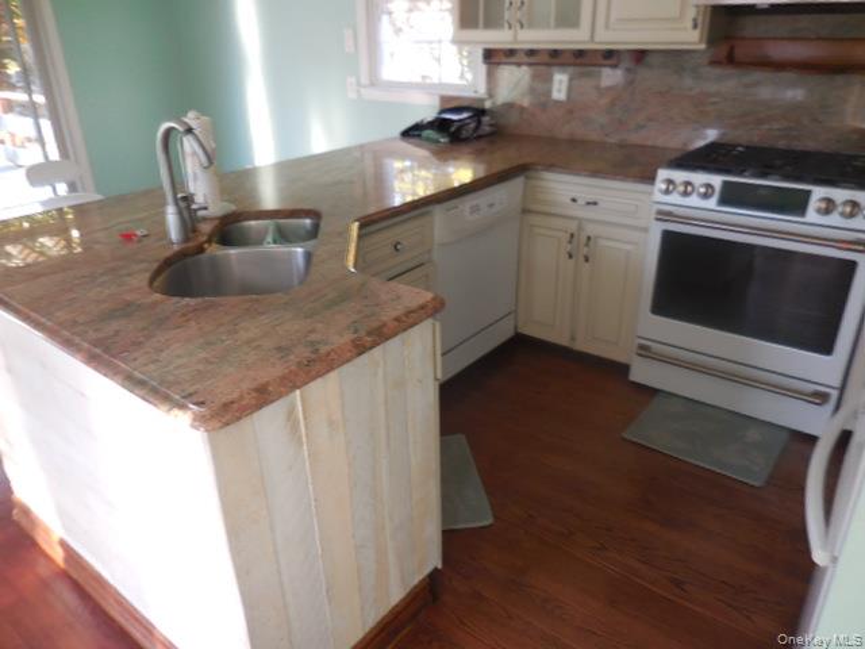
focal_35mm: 25
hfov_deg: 69.4
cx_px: 432
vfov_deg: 54.9
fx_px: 625
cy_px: 324
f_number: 3.3
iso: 180
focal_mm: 4.5
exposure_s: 1/30
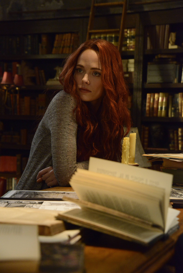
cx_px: 92
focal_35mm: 66
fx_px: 503
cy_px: 136
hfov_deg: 20.6
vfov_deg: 30.5
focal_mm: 66
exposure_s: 1/80
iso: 6400
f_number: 6.3
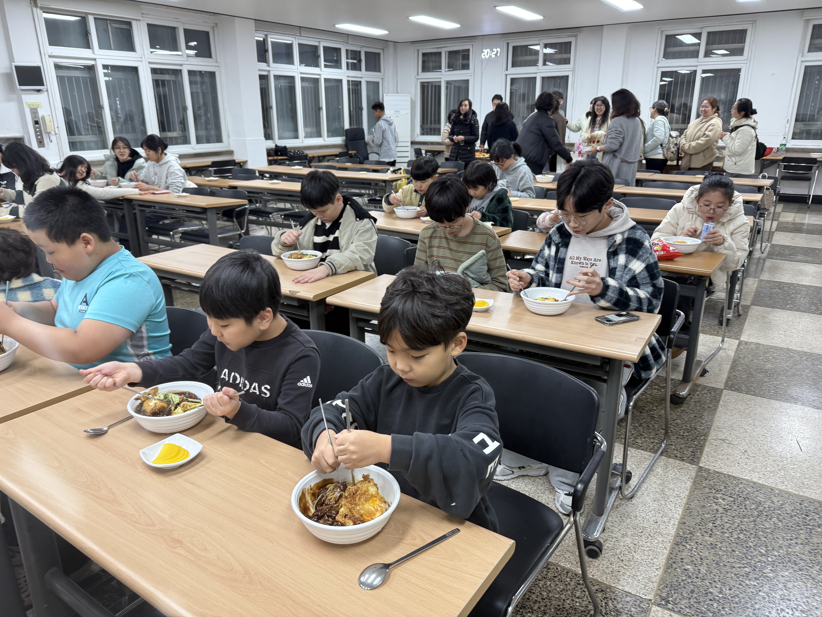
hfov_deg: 71.6
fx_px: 570
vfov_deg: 56.8
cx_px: 411
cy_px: 308
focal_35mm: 24
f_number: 1.78
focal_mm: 6.76
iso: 125
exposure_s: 1/60
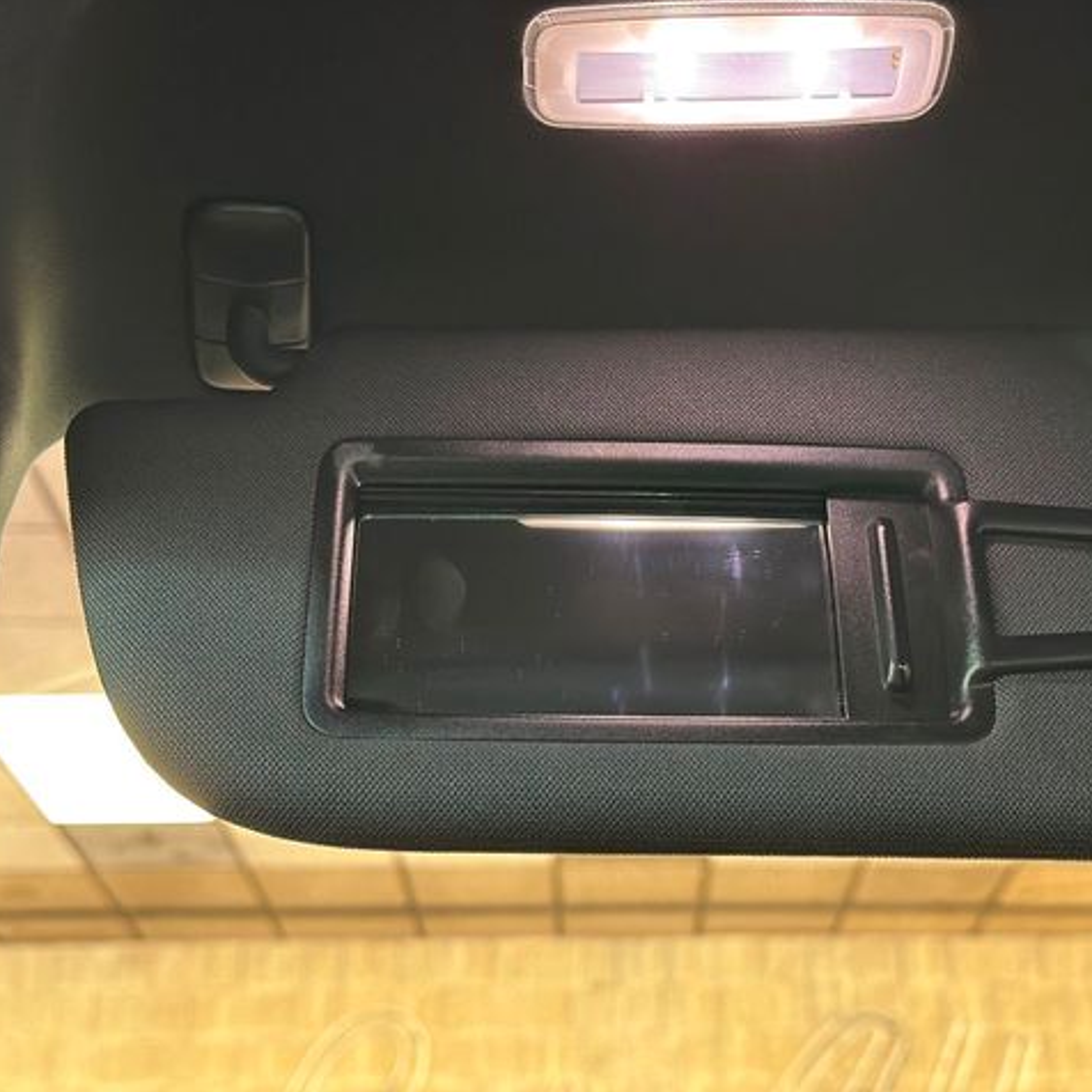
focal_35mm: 57
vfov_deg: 30.0
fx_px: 2034
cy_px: 544
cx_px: 635
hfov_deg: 30.0
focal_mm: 6.86
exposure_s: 1/40
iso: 400
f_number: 1.78
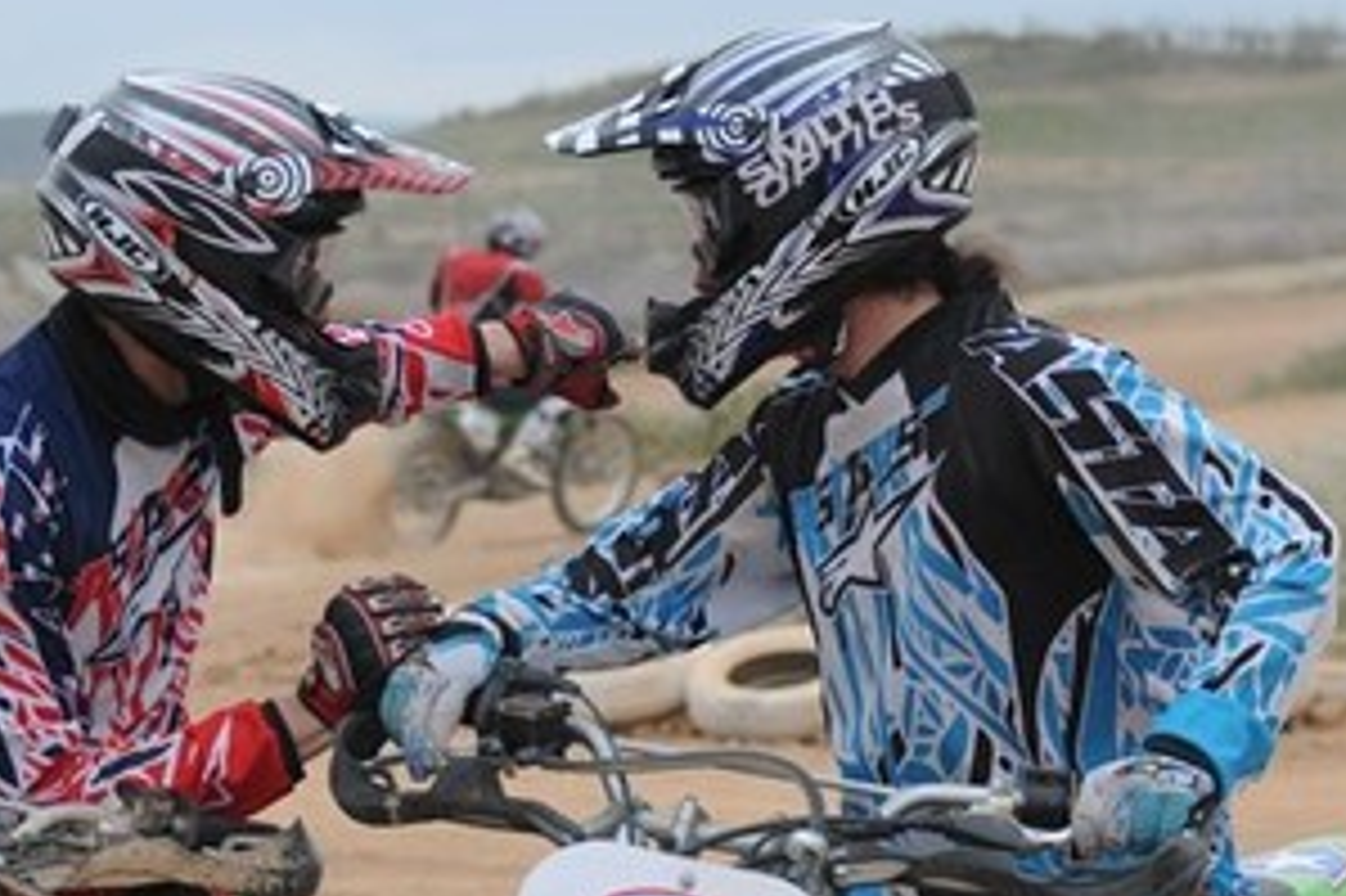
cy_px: 471
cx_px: 617
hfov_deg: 13.0
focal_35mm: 158
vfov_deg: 8.7
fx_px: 5904
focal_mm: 70
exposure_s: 1/800
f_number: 4
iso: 320
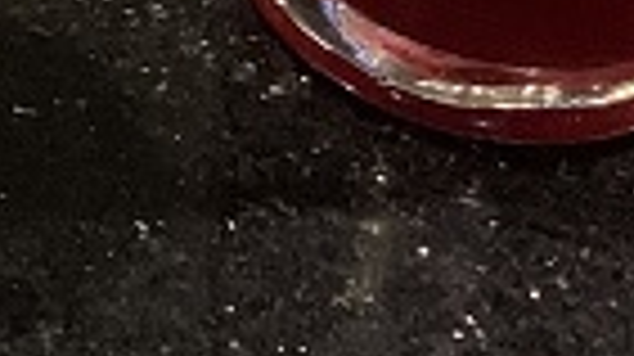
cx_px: -310
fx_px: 3376
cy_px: -545
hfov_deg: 10.4
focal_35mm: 201
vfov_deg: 5.8
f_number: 1.8
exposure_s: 1/25
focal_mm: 4.25
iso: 800
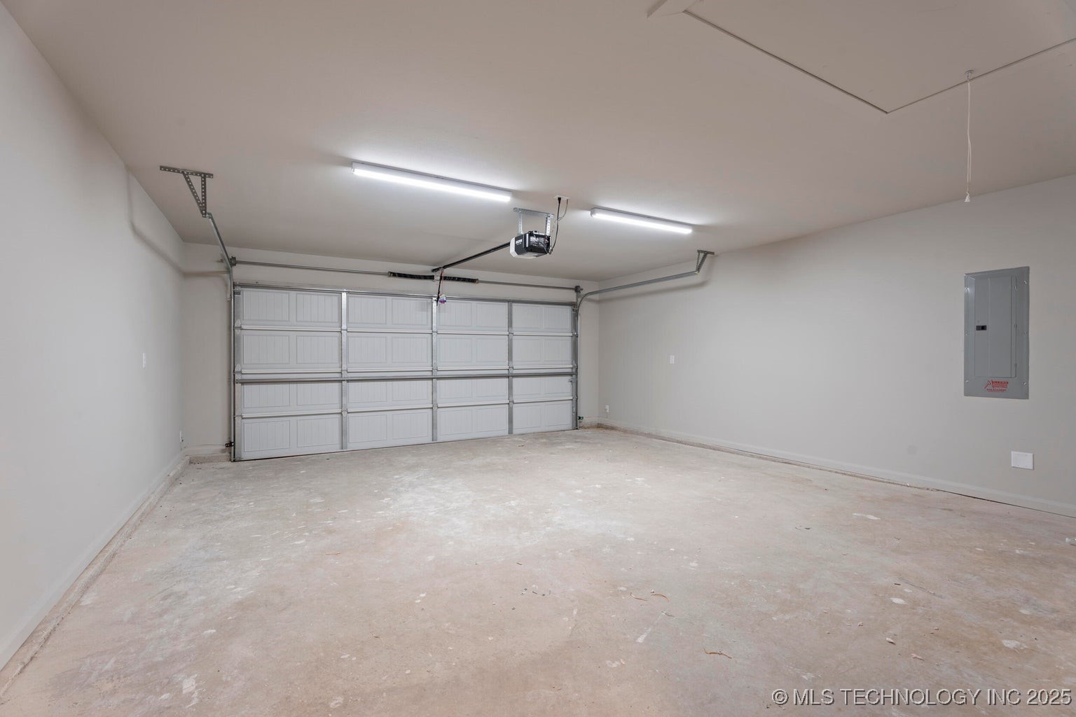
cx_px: 538
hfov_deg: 96.7
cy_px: 358
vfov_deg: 73.7
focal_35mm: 16
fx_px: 478
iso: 200
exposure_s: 1/1.67
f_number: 9
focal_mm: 16
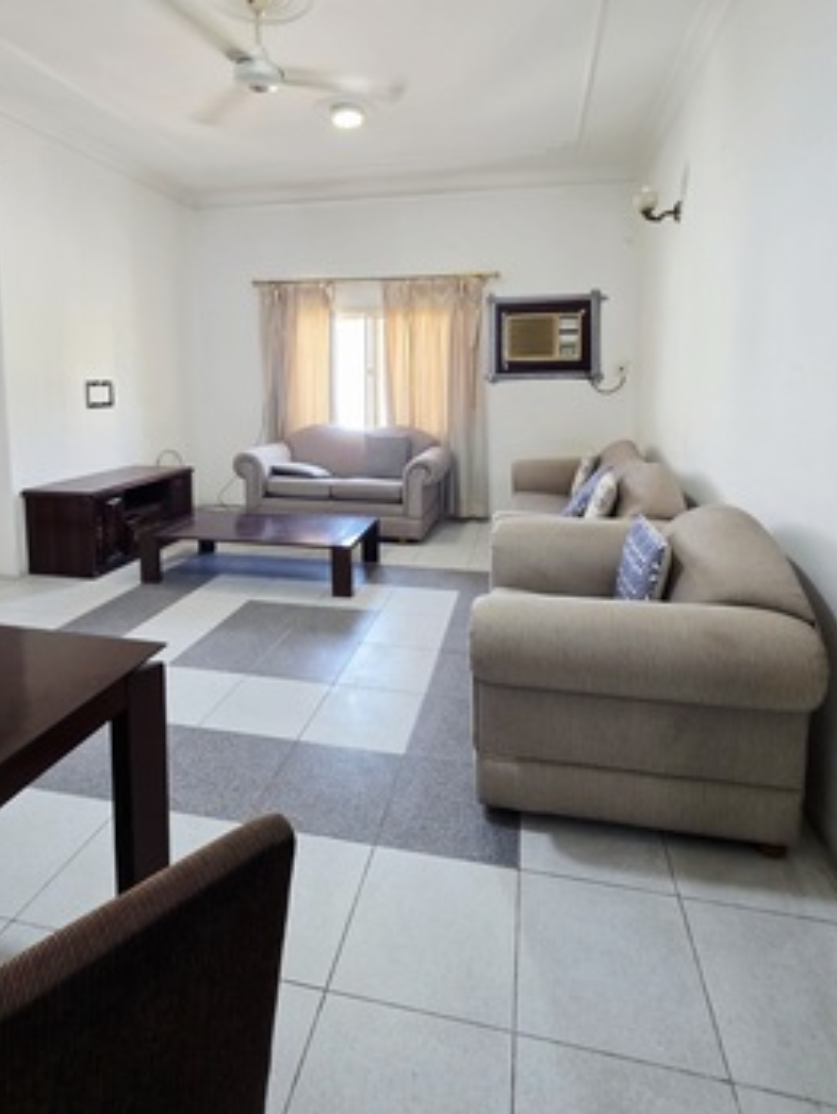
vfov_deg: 89.4
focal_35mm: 17
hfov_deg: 74.7
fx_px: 548
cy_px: 426
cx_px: 404
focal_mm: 2.2
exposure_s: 1/50.3
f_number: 1.9
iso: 160
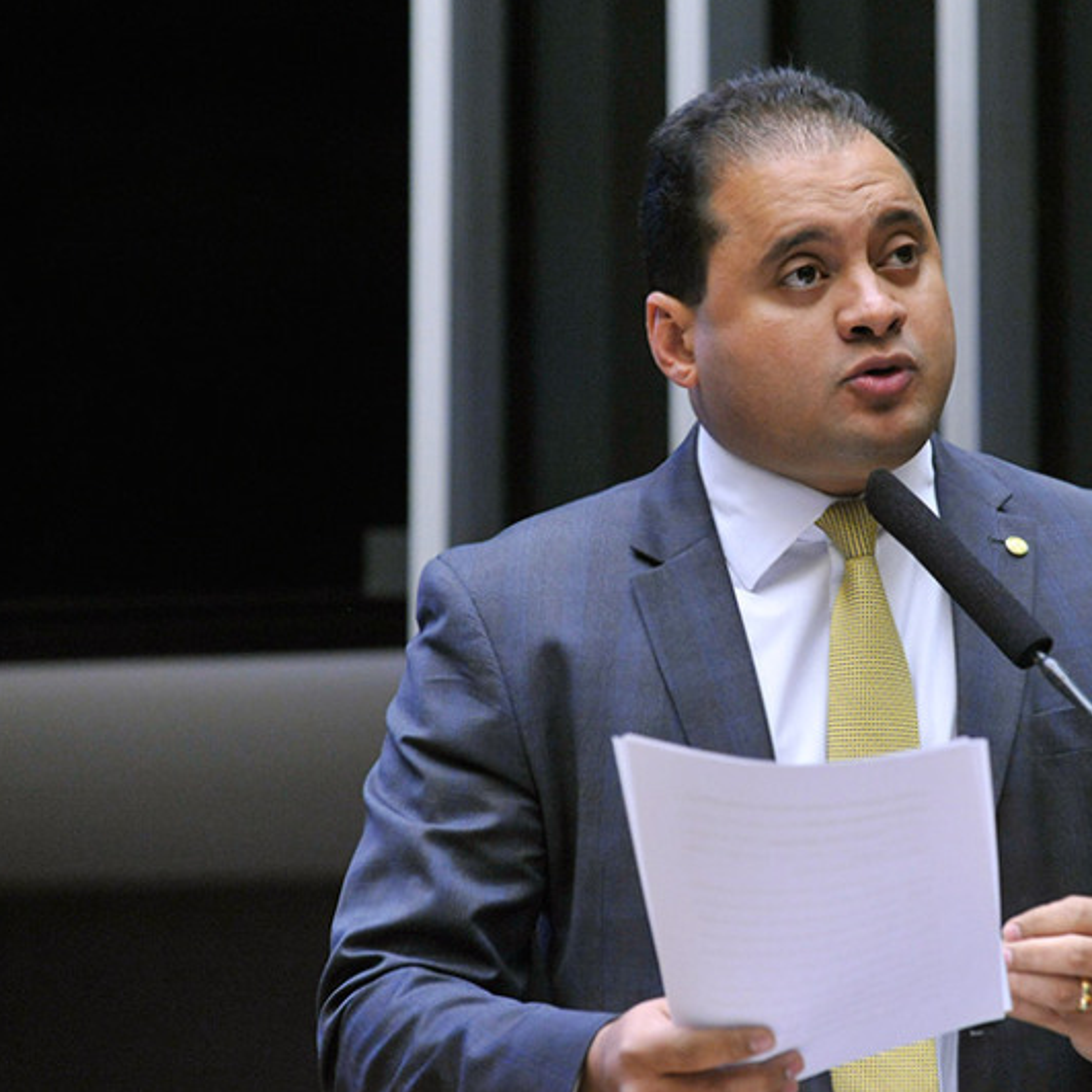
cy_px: 563
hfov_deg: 10.1
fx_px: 6174
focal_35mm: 173
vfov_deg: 10.1
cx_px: 798
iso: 3200
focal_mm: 130
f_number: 4
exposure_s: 1/80
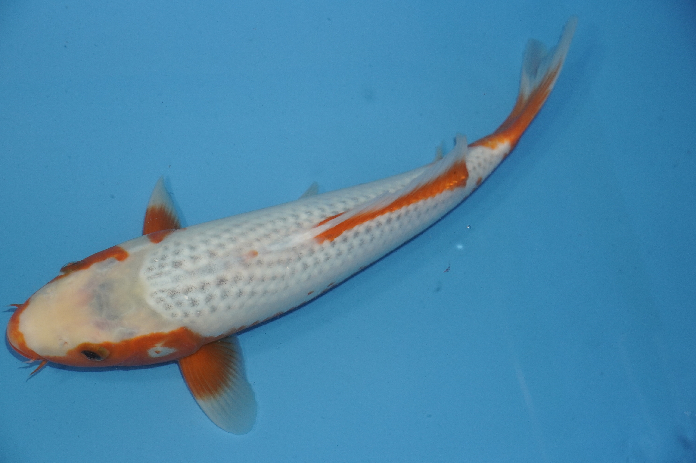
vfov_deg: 19.7
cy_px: 232
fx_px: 1333
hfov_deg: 29.3
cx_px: 348
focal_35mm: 69
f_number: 5
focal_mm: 46
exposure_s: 1/160
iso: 800
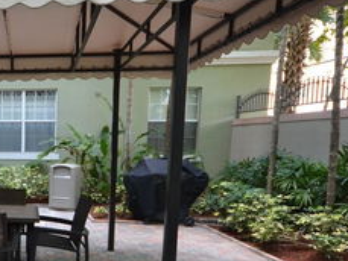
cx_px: -3
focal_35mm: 36
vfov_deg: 39.2
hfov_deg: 43.6
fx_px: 362
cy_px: 177
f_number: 4
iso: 450
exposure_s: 1/60
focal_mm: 10
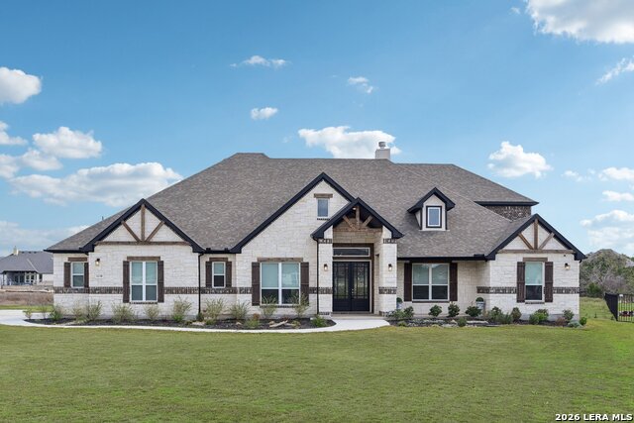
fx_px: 616
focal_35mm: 35
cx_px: 317
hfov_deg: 54.4
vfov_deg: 37.9
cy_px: 212
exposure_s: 1/500
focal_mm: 35
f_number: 8
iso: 400
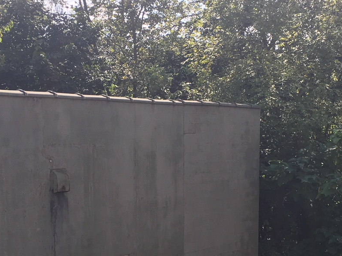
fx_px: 731
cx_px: 213
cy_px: 216
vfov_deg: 19.6
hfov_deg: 26.2
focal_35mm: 74
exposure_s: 1/591
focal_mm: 4.15
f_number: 2.2
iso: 25
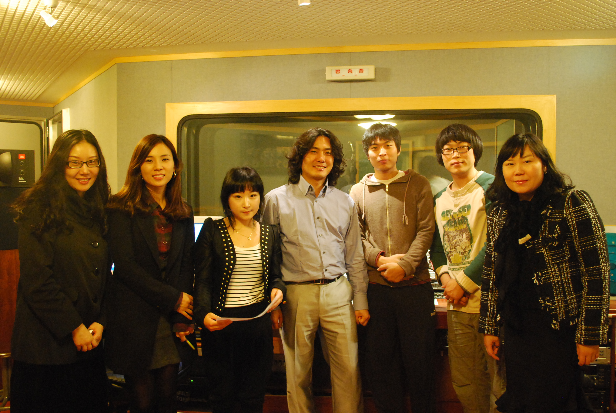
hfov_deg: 61.8
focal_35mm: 30
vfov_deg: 43.8
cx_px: 308
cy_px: 206
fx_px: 514
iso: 1600
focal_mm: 20
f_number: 3.8
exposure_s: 1/15
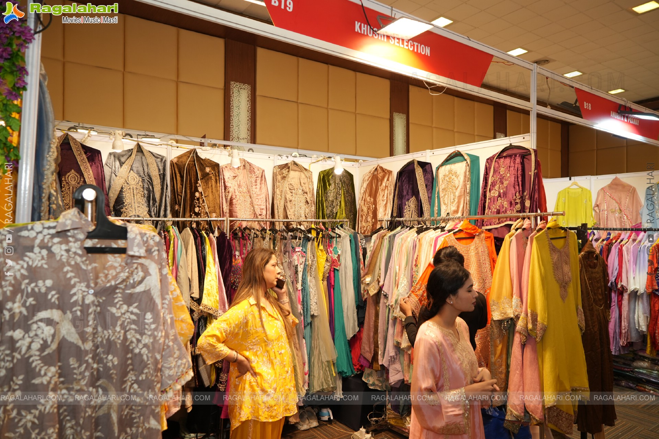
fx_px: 439
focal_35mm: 24
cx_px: 330
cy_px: 220
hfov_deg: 73.7
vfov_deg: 53.1
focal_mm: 24
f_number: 5
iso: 640
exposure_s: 1/160
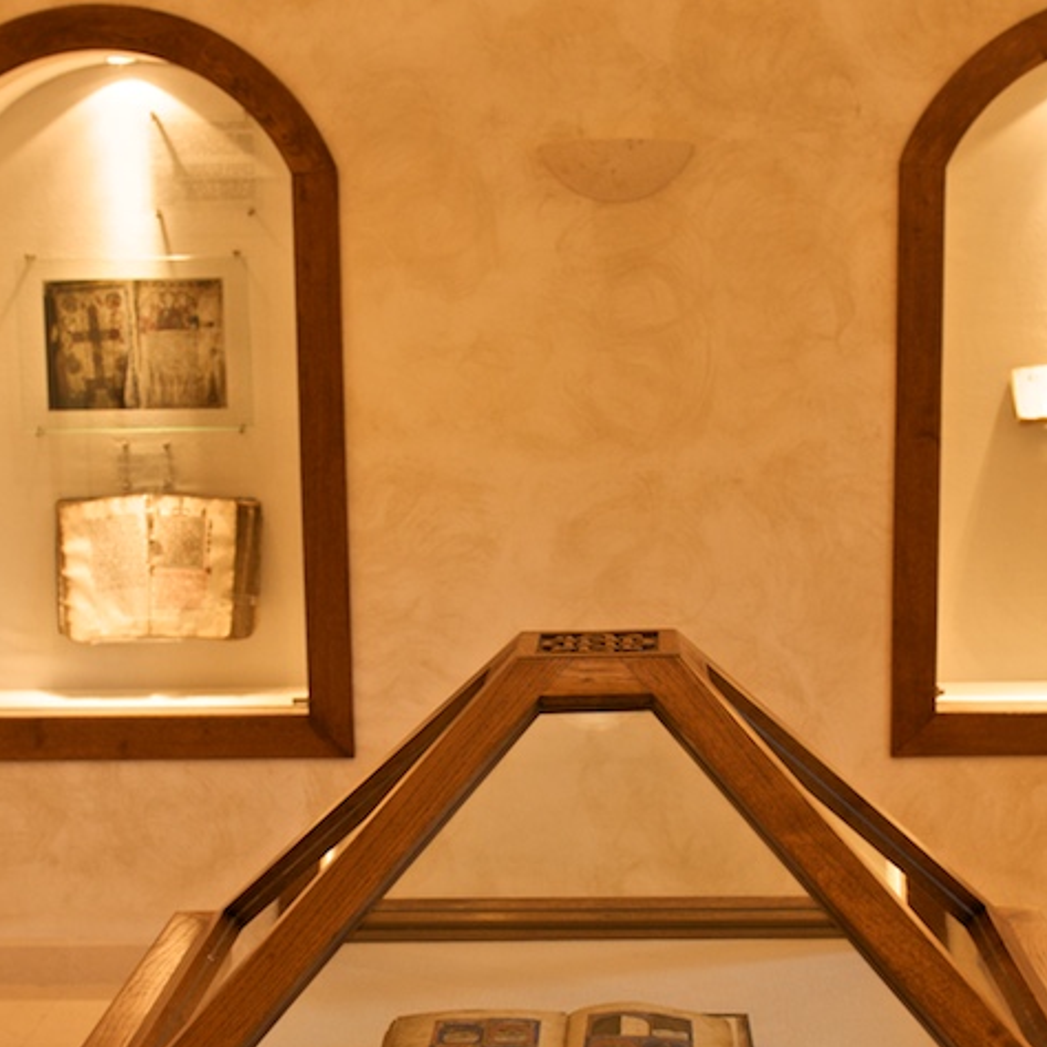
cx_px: 561
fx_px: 2258
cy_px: 677
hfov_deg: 26.1
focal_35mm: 66
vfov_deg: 26.0
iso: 400
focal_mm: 24
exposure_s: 1/50
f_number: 3.5
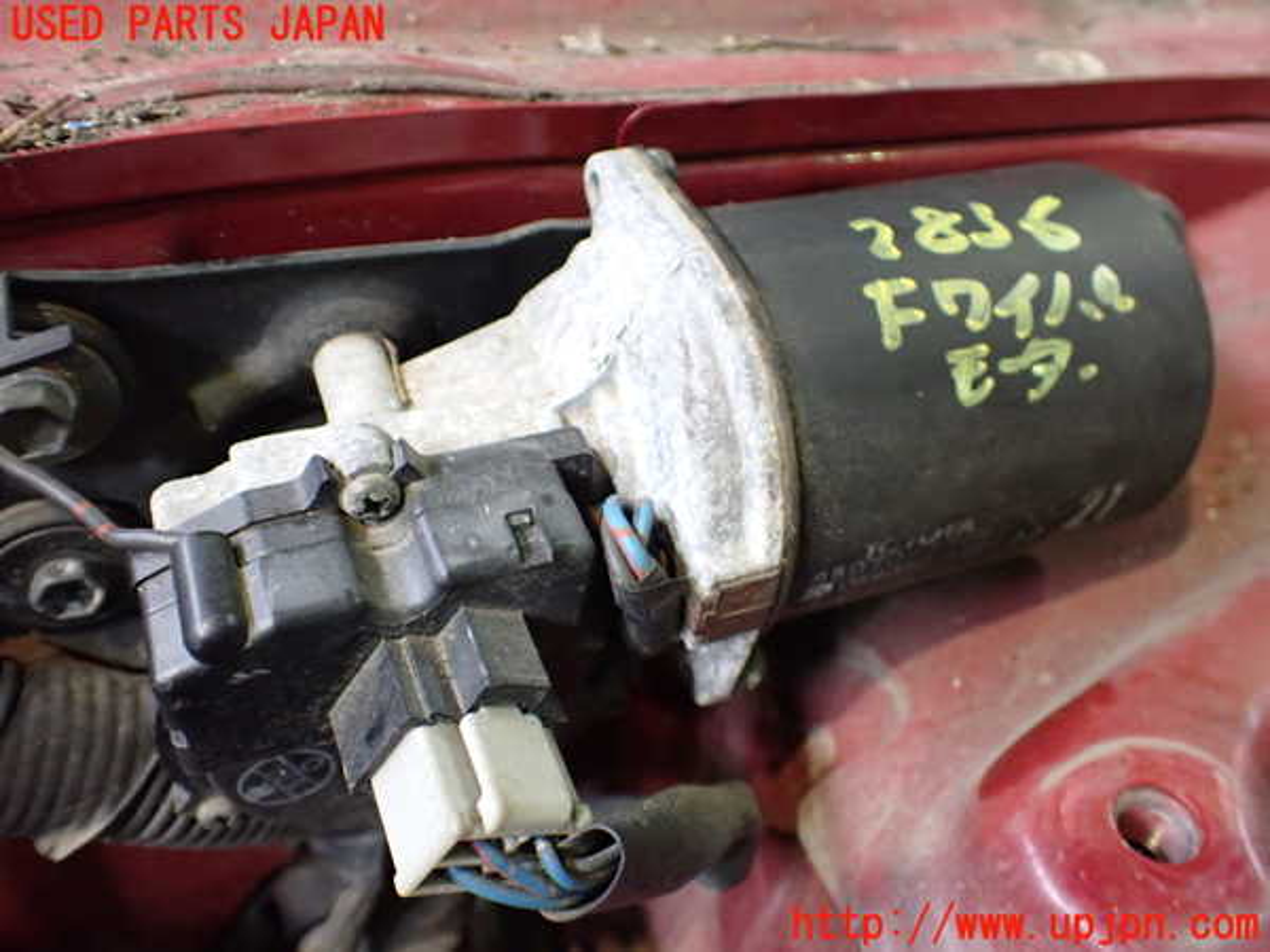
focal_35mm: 30
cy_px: 476
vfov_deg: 46.8
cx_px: 635
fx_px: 1101
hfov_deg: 60.0
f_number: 2.3
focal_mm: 5.4
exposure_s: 1/80
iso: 800
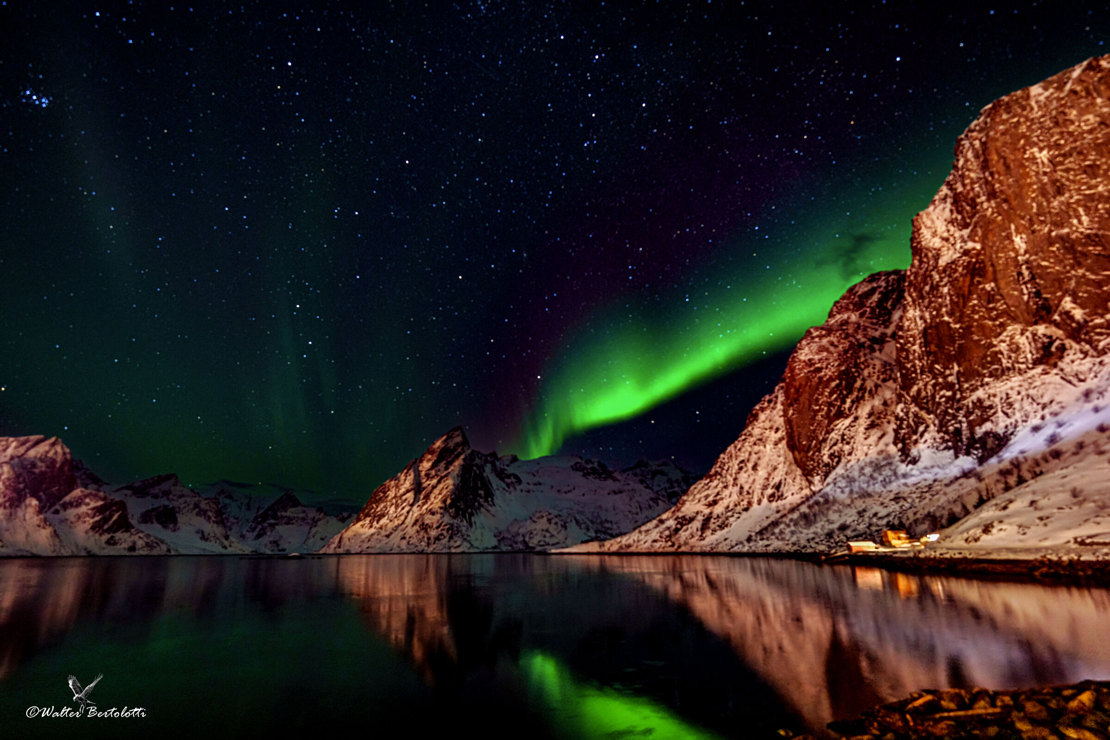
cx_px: 555
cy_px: 370
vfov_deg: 81.2
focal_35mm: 14
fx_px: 432
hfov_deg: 104.3
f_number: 1.8
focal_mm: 14
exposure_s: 5
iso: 2000
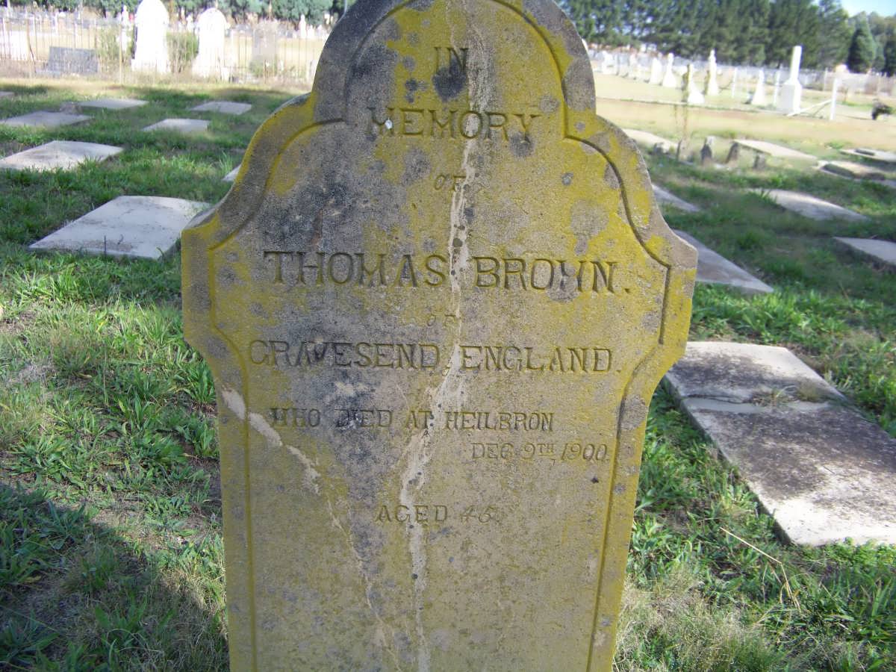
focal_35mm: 36
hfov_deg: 51.4
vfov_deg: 39.7
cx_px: 448
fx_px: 932
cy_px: 336
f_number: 2.8
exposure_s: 1/320
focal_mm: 5.85
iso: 64
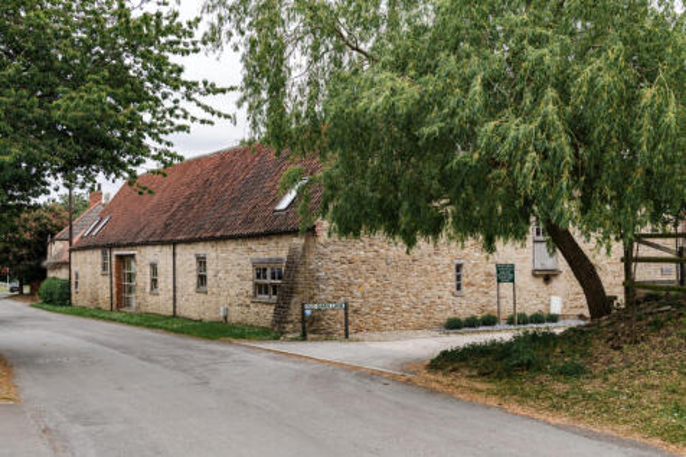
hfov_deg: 50.7
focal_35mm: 38
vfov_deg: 35.0
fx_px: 724
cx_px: 343
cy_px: 228
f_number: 7.1
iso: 200
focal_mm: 38
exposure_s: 1/400
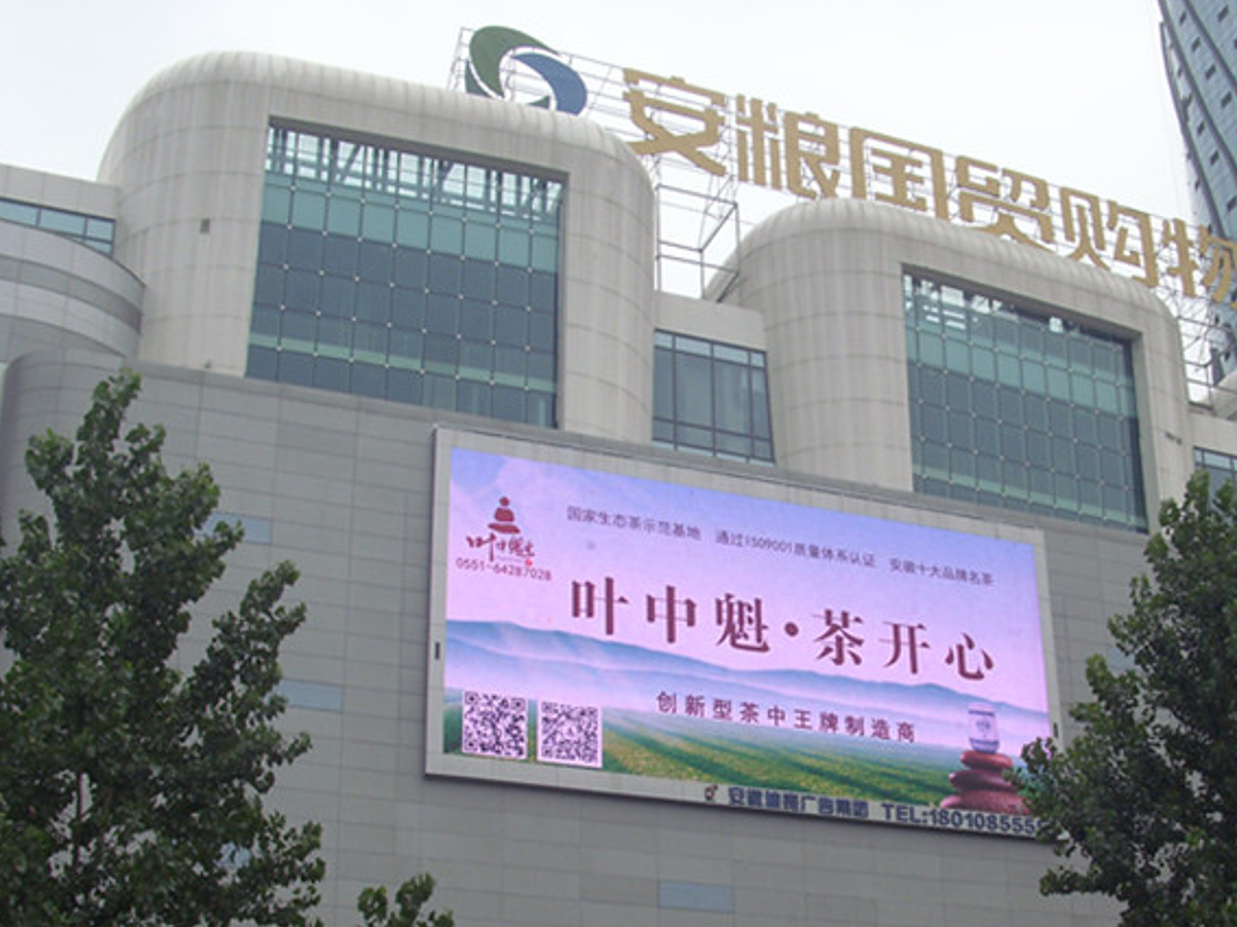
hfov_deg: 35.4
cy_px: 645
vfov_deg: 26.8
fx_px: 1929
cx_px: 759
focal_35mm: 54
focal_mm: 6
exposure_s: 1/350
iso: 80
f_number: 5.5
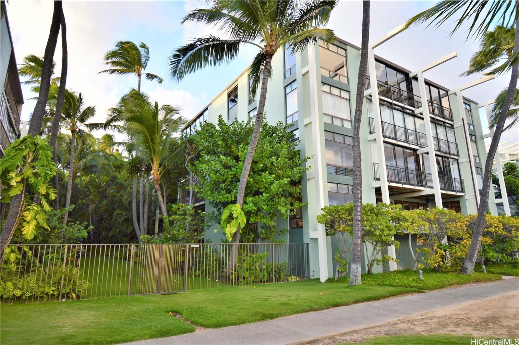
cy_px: 172
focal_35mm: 21
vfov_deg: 59.4
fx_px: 302
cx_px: 260
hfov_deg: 81.3
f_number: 5
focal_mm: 14
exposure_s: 1/50
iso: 100
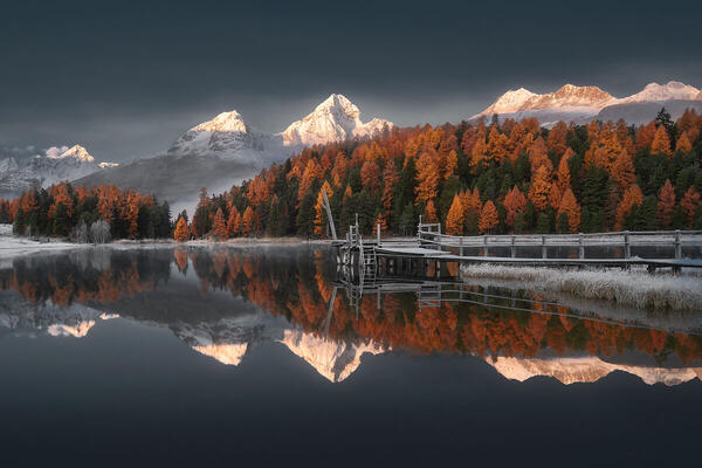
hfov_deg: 54.4
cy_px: 234
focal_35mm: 35
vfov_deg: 37.9
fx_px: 682
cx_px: 351
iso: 100
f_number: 13
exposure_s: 1/2
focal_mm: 35
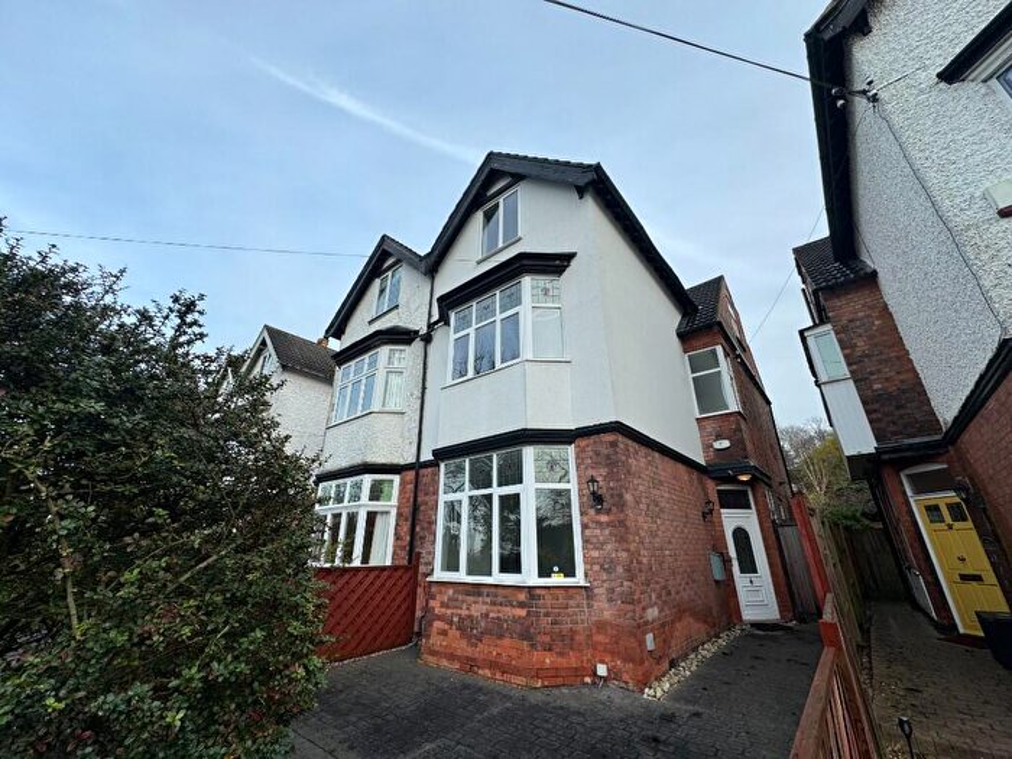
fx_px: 409
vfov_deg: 85.7
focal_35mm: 14
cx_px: 506
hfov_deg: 102.1
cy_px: 380
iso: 40
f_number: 2.2
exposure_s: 1/462
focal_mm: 2.22
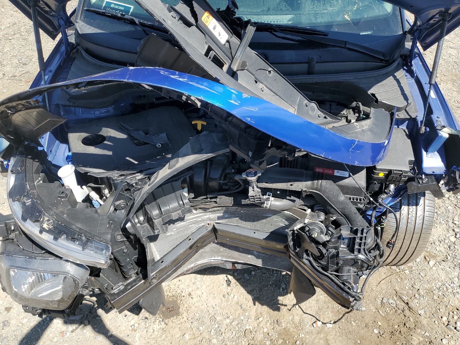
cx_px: 230
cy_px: 172
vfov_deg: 53.1
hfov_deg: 67.3
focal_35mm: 26
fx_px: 346
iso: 50
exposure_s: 1/1429
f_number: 1.5
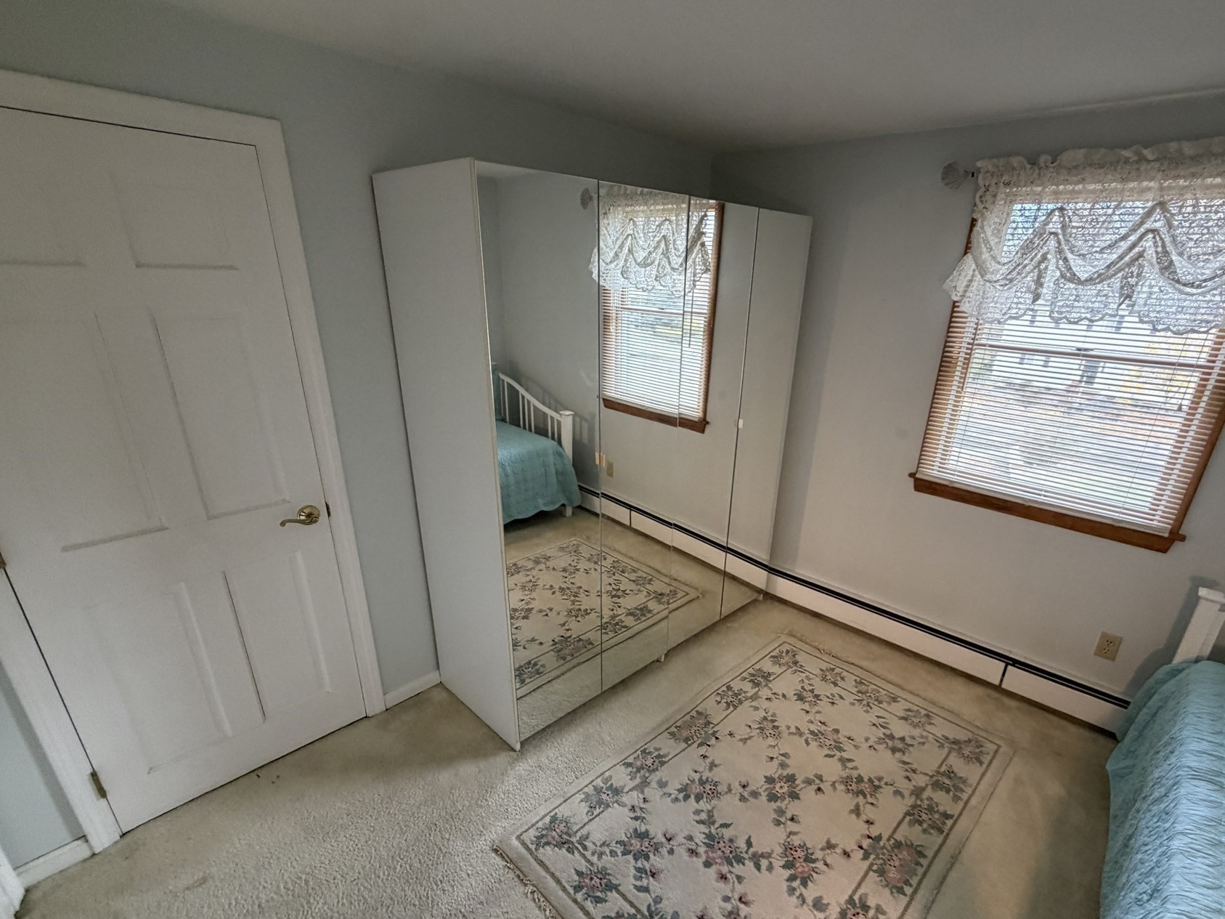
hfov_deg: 90.8
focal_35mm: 17
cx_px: 663
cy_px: 525
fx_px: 602
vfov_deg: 74.3
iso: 320
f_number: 2.2
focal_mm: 2.22
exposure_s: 1/60
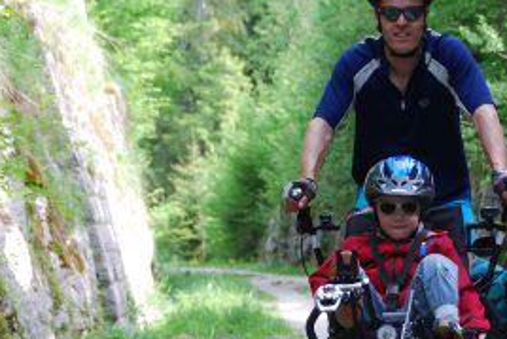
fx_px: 2269
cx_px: 344
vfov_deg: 8.5
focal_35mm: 161
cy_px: 241
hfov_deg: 12.7
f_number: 5
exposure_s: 1/100
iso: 200
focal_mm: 48
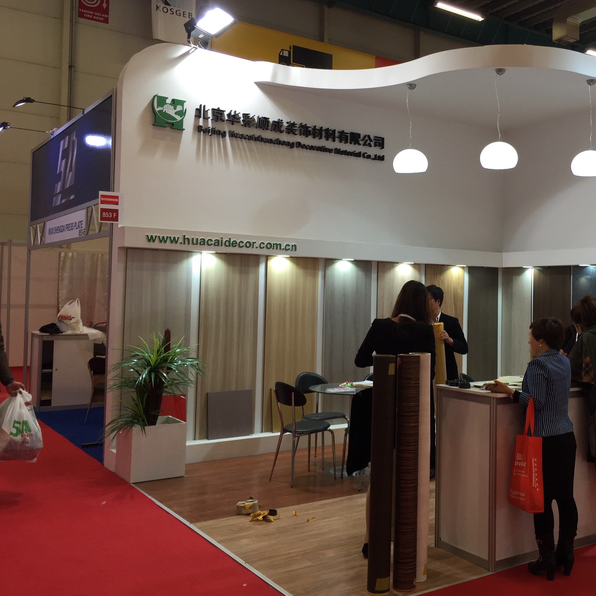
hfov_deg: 43.9
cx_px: 424
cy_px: 276
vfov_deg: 44.9
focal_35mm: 37
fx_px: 721
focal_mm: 4.15
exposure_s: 1/50
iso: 40
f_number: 2.2
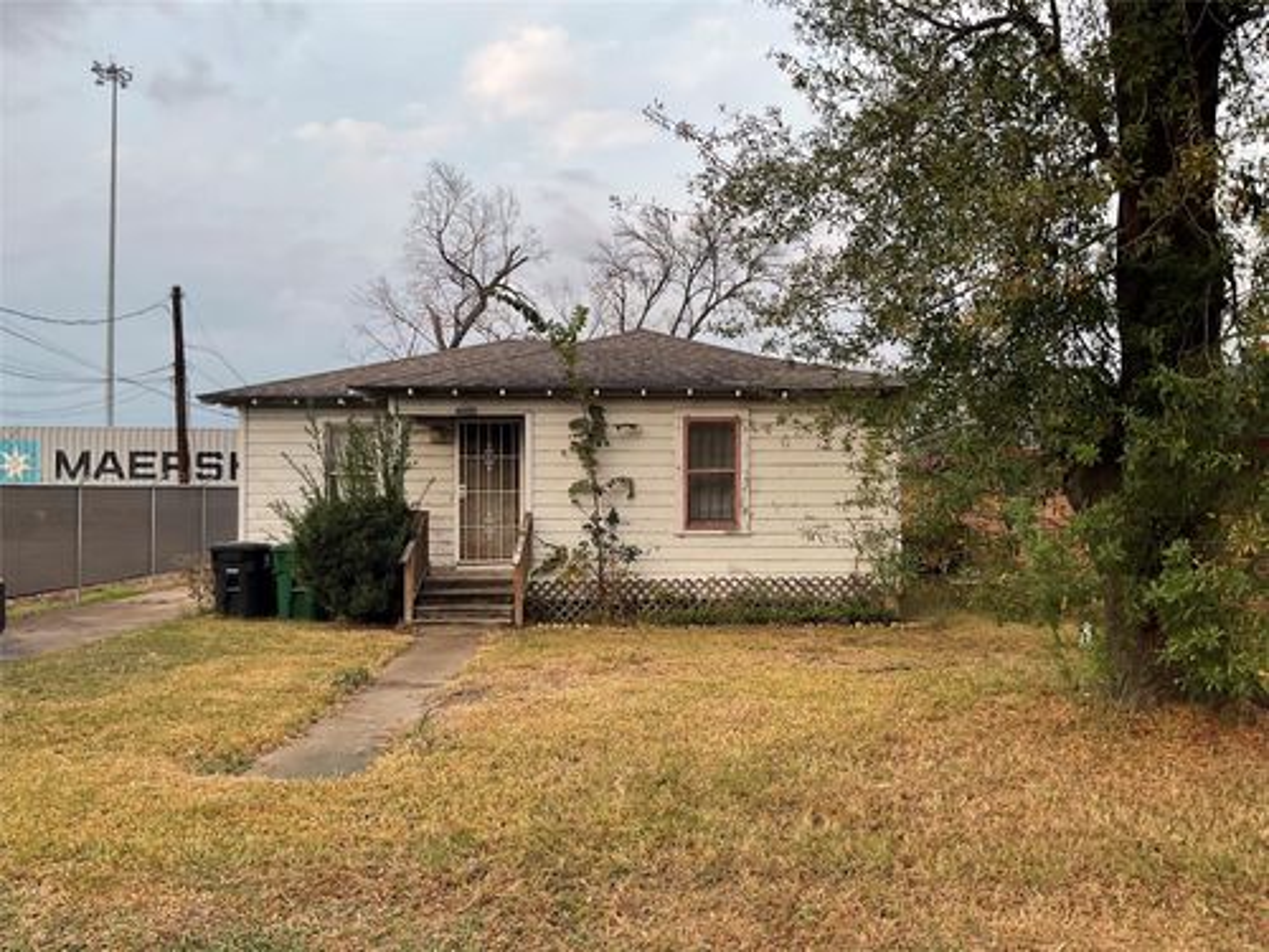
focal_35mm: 29
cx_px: 634
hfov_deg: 61.7
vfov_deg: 48.2
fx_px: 1063
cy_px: 476
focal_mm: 3
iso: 16
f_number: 1.8
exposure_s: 1/372
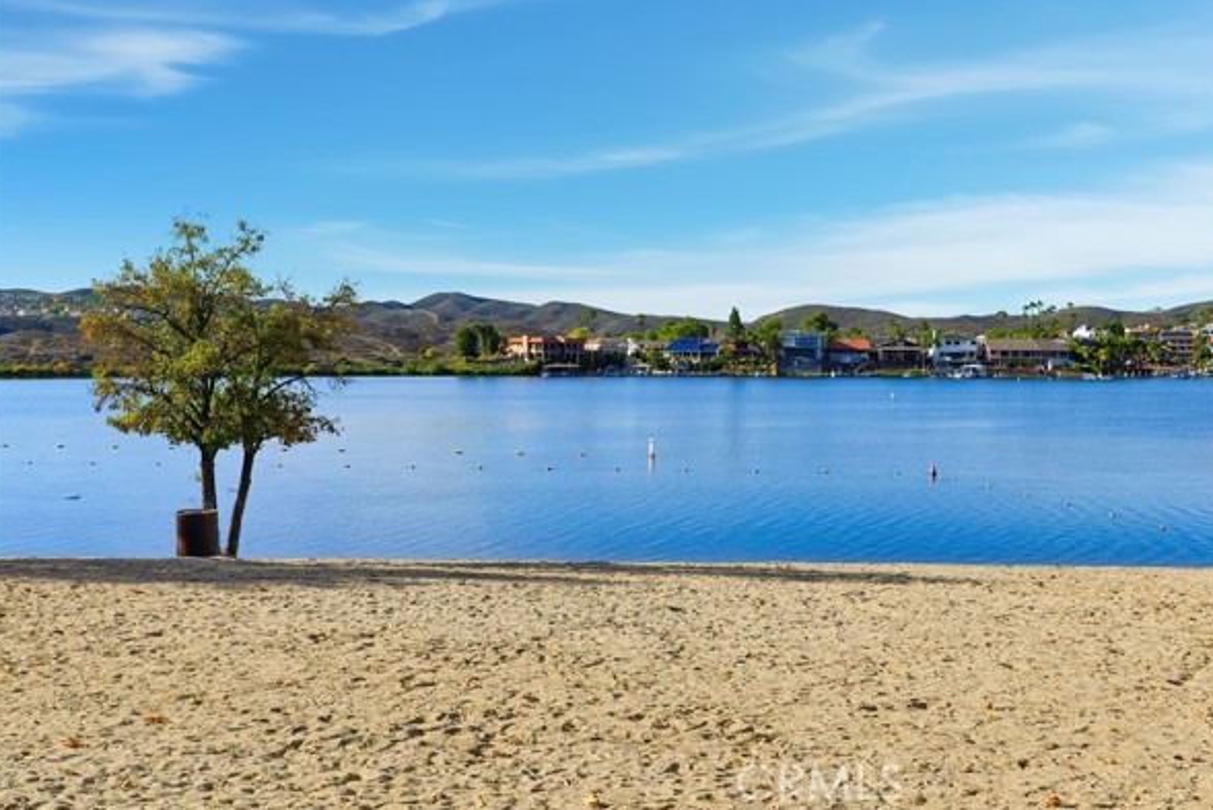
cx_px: 647
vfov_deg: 35.1
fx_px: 1281
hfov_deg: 50.6
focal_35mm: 38
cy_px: 372
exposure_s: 1/5000
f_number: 8
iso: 320
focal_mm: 35
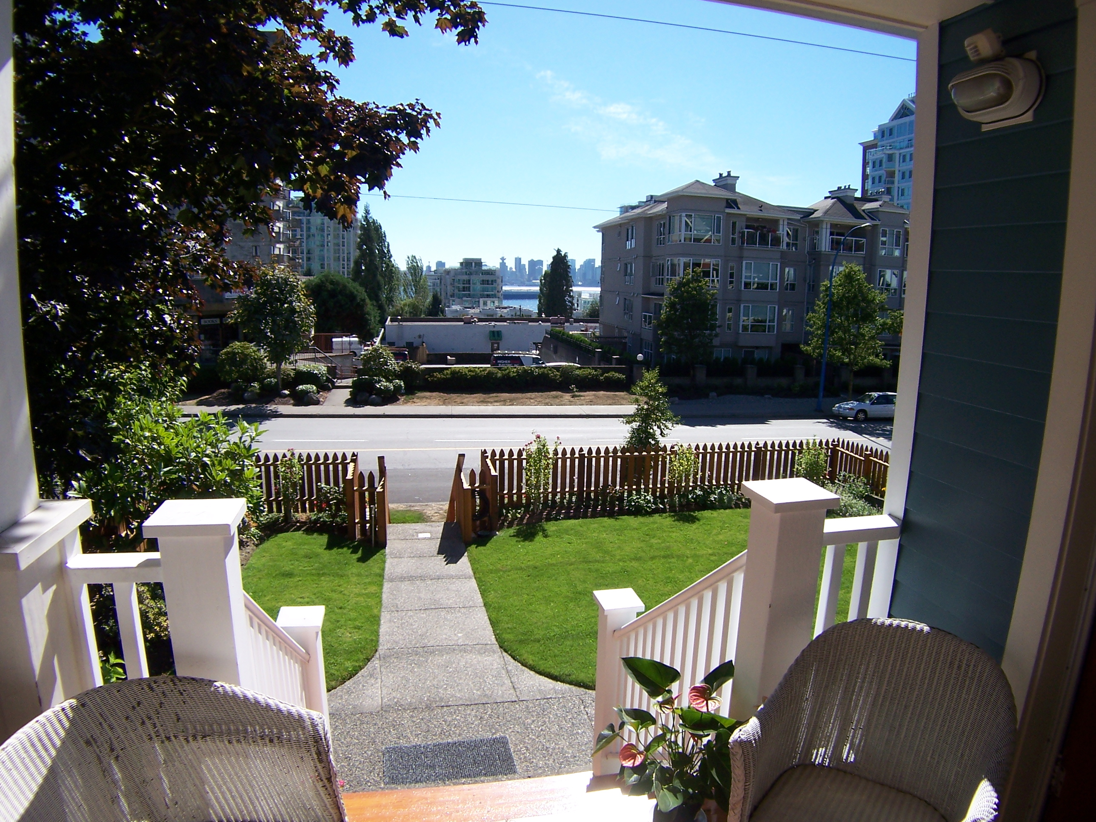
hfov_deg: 55.4
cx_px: 548
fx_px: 1045
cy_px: 411
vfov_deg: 42.9
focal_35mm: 33
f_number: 3.4
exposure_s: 1/750
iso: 80
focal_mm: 5.5
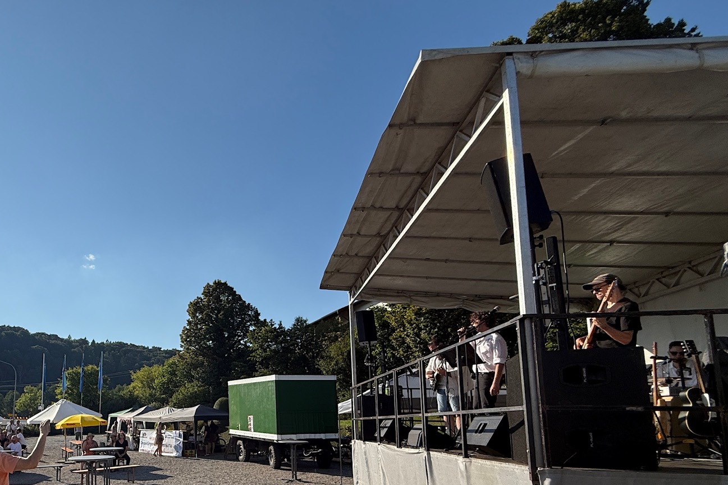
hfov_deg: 69.5
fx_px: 465
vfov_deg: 52.5
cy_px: 368
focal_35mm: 23
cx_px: 157
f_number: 2.2
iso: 50
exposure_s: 1/2717
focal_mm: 2.22
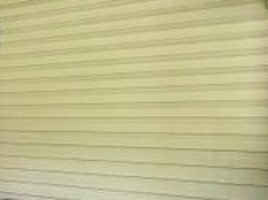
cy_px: 135
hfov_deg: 24.8
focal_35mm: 54
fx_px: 417
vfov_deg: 26.8
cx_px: -160
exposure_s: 1/136
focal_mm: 2.22
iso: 50
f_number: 2.2
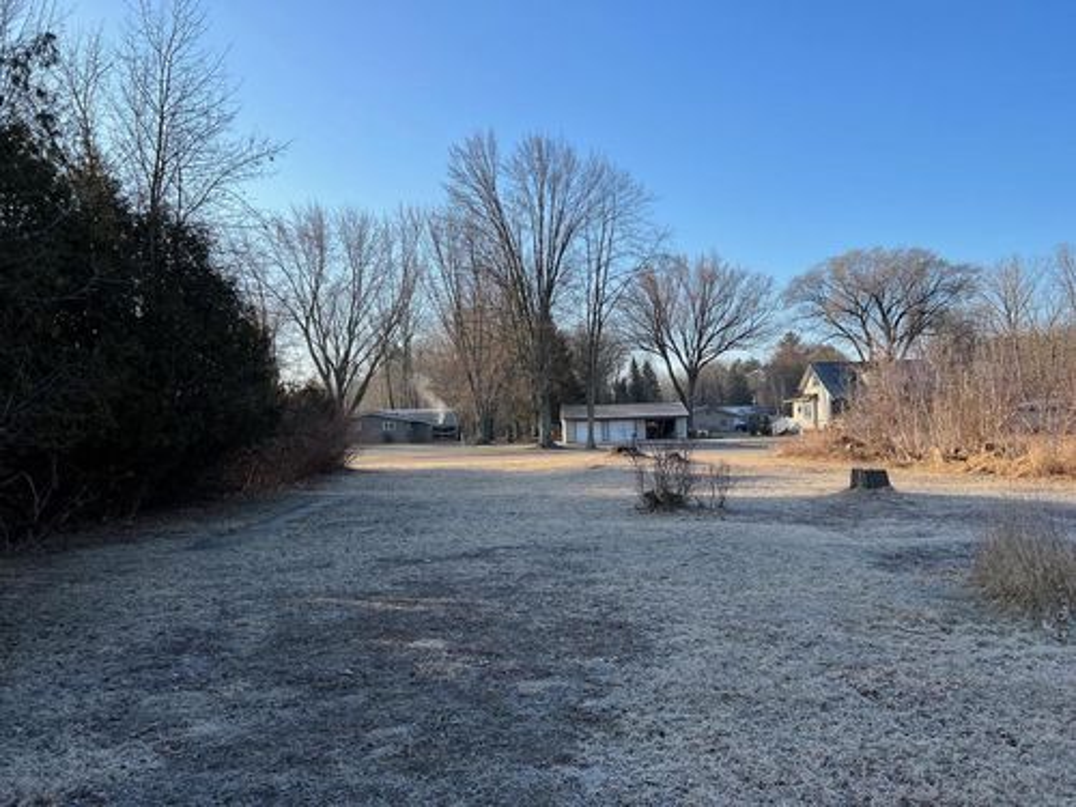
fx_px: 808
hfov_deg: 67.3
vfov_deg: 53.1
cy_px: 404
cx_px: 538
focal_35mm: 26
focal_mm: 5.7
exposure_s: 1/1779
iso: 50
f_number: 1.5
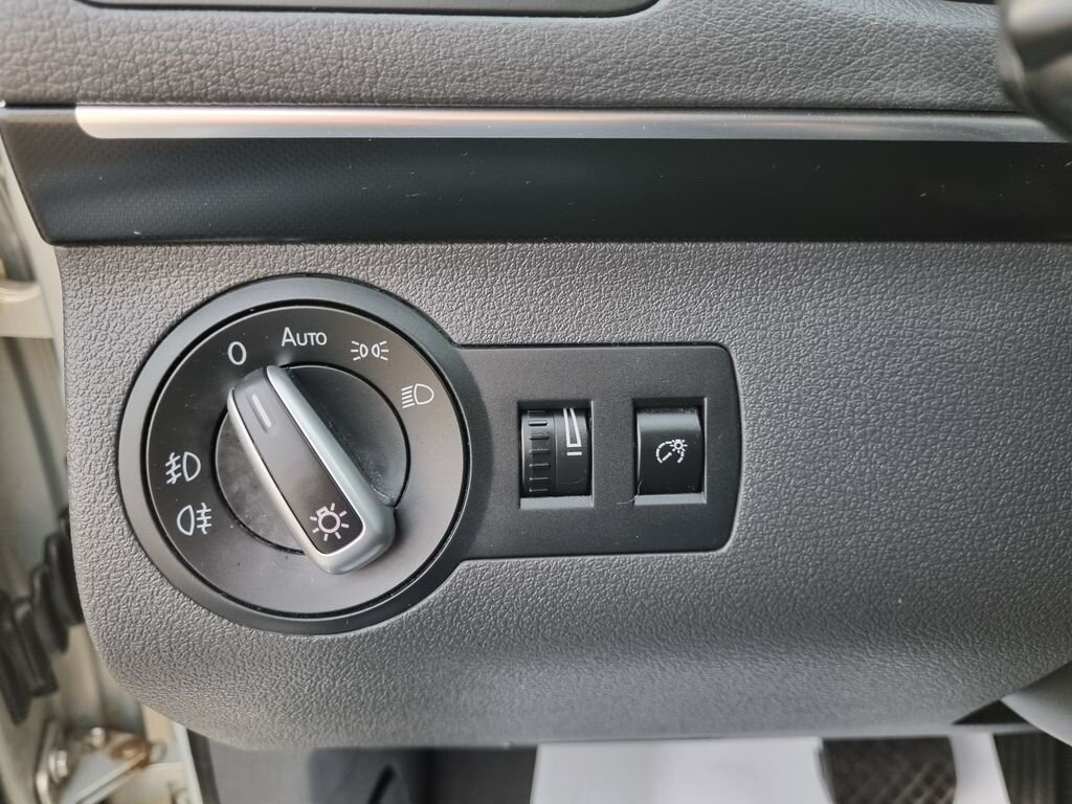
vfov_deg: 53.1
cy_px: 402
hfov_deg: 67.3
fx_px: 805
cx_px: 536
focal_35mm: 26
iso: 320
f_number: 1.8
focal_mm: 5.4
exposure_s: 1/100
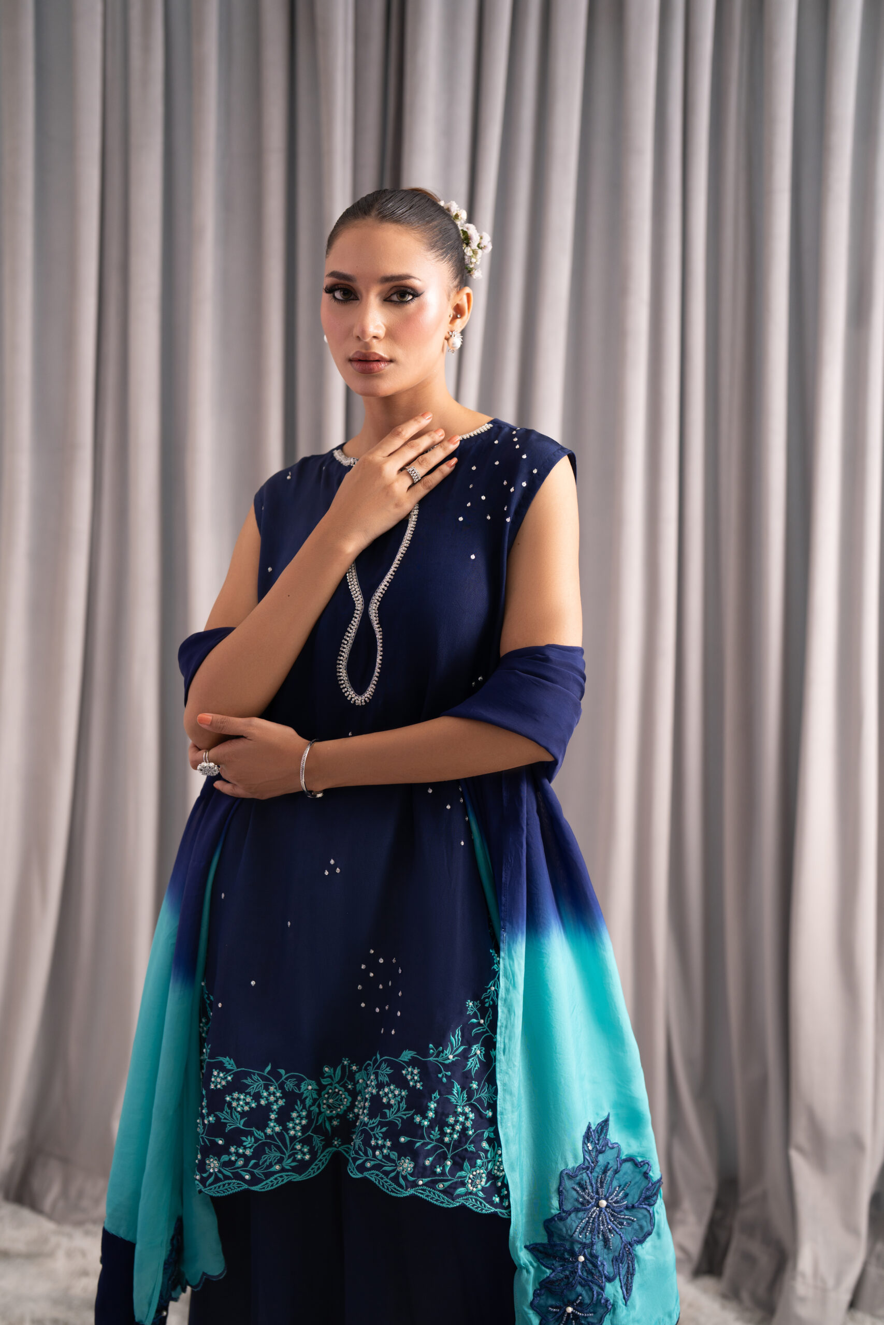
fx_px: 1841
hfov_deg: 27.0
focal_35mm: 50
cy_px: 662
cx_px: 442
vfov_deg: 39.6
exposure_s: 1/160
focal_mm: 50
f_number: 2.5
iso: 250
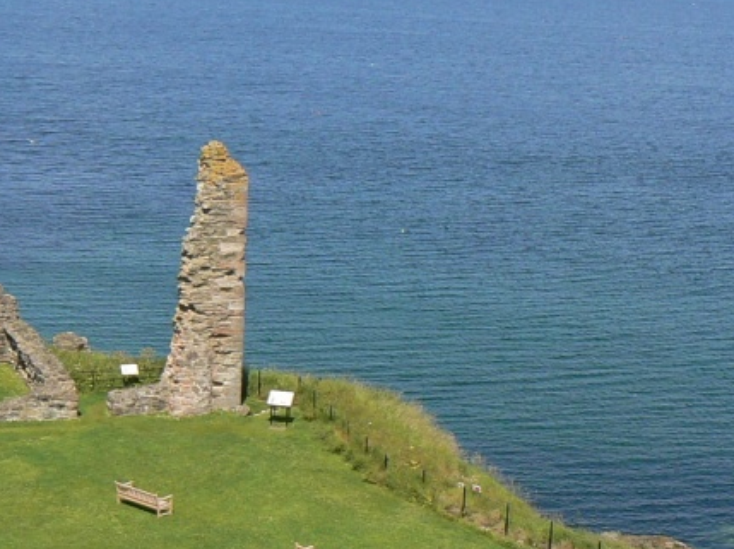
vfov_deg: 17.1
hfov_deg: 22.8
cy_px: 310
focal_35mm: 86
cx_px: 354
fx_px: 1822
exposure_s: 1/400
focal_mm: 6
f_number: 6.3
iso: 80
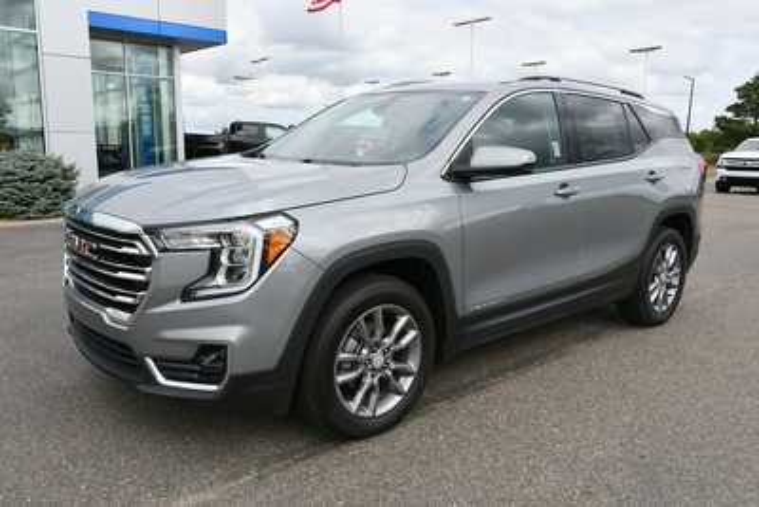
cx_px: 380
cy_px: 254
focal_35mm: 30
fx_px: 633
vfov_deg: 43.6
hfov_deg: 61.9
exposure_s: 1/250
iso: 140
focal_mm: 20
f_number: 8
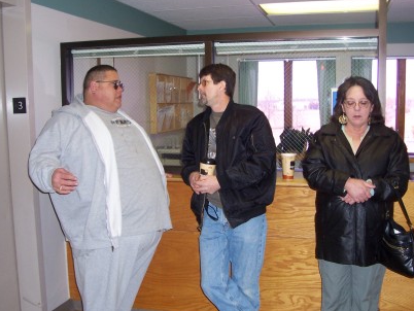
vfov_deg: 37.8
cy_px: 161
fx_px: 455
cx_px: 213
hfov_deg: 48.9
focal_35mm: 38
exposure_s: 1/60
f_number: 2.7
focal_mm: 5.6
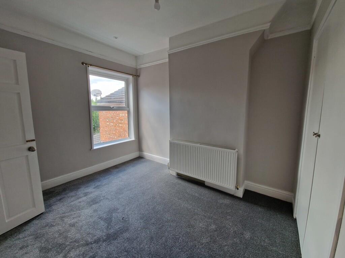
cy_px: 129
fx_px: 130
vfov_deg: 89.9
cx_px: 172
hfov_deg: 106.2
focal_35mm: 13
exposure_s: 1/100
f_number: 2.2
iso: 80
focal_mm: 2.2
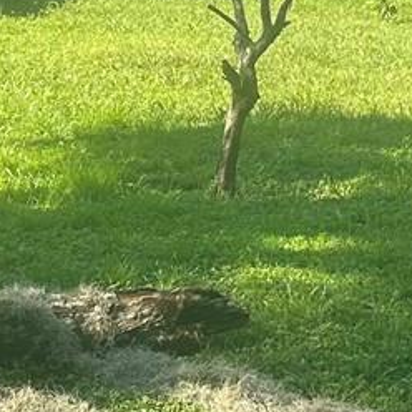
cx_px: 357
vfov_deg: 11.7
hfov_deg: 11.7
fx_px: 1993
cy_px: -12
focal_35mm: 148
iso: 50
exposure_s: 1/1449
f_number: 1.5
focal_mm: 5.7
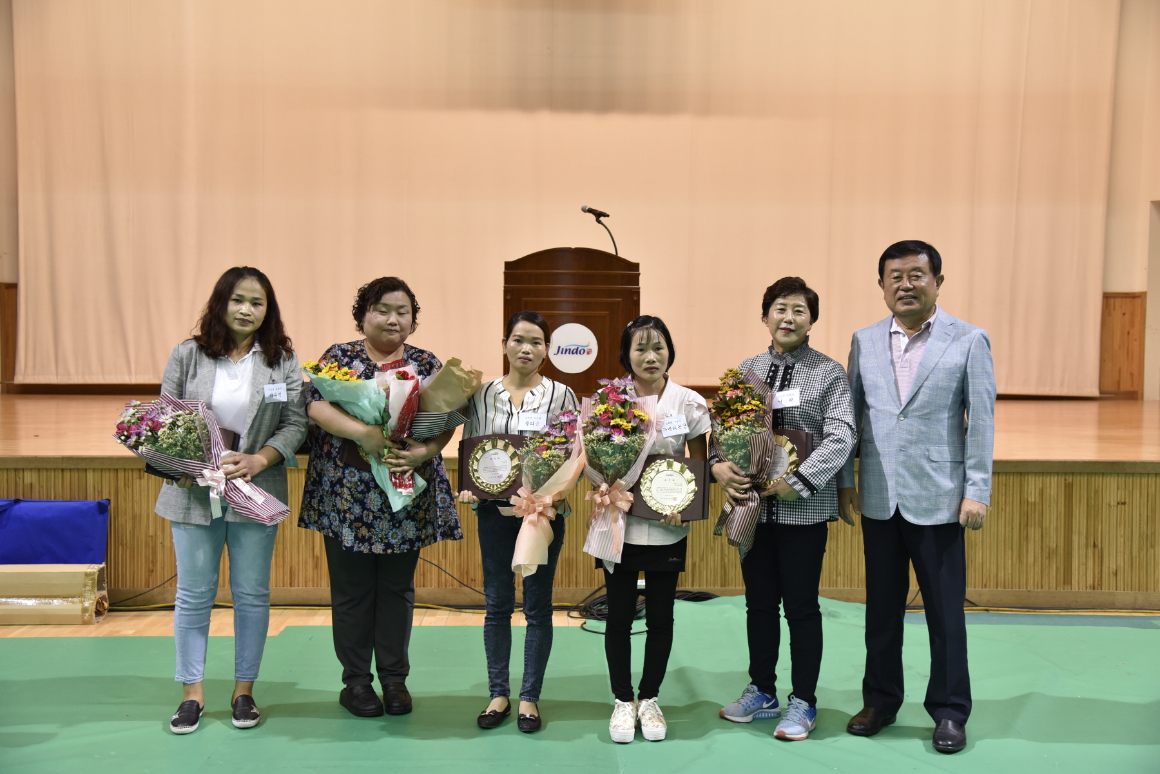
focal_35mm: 38
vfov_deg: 35.1
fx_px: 1225
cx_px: 580
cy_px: 387
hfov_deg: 50.7
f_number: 4.5
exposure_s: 1/125
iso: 1000
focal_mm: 38
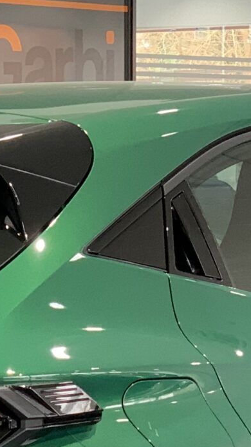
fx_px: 2475
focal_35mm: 209
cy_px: 446
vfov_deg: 10.2
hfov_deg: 5.8
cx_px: 66
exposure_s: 1/50
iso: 160
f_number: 2.4
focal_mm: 6
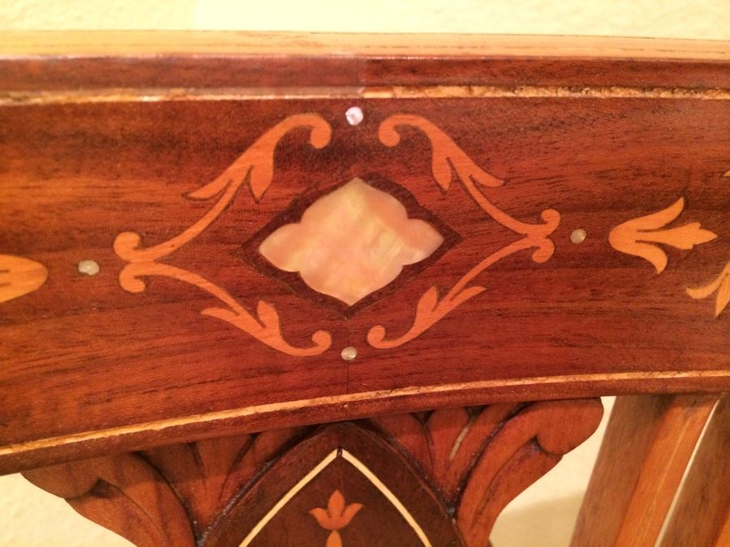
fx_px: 633
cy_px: 274
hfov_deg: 60.0
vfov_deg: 46.8
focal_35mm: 30
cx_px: 365
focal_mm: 4.12
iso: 320
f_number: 2.2
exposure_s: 1/17
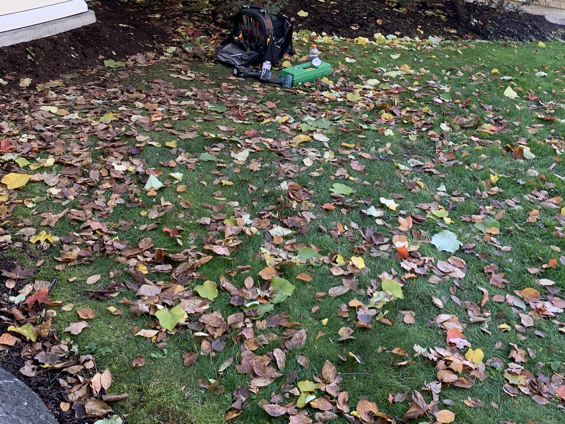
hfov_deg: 41.0
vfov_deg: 30.5
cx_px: 352
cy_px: 69
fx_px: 751
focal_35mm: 46
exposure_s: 1/121
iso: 32
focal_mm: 4.25
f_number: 1.8
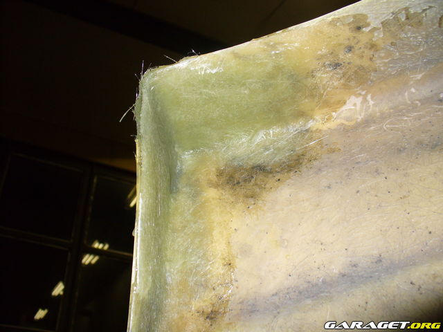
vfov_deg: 38.7
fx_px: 474
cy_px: 166
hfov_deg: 50.1
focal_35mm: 37
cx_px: 222
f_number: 2.8
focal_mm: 6.1
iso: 100
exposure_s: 1/30
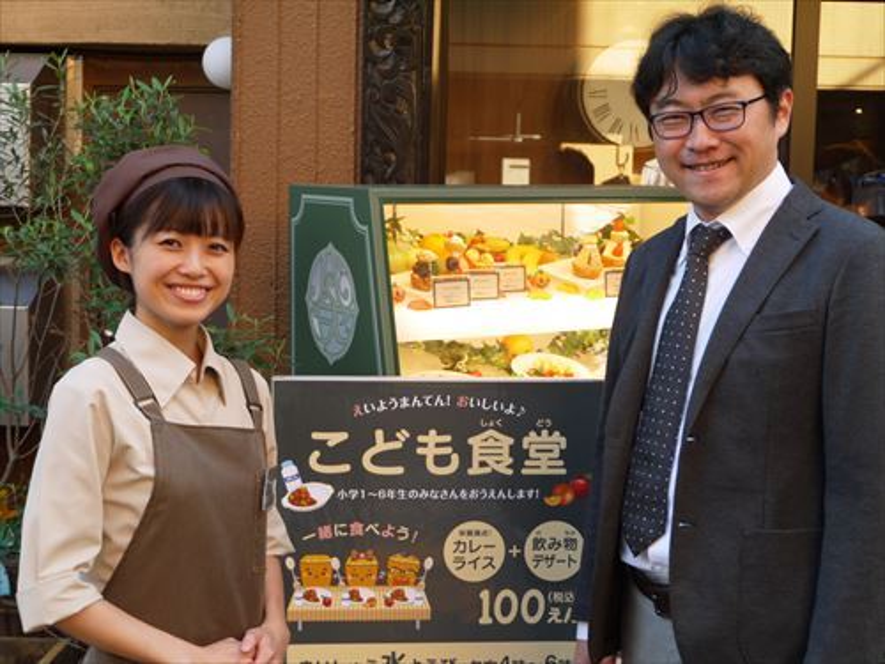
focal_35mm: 54
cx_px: 442
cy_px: 332
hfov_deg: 35.5
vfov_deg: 27.0
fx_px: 1381
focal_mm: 27
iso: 160
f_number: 5.2
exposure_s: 1/60
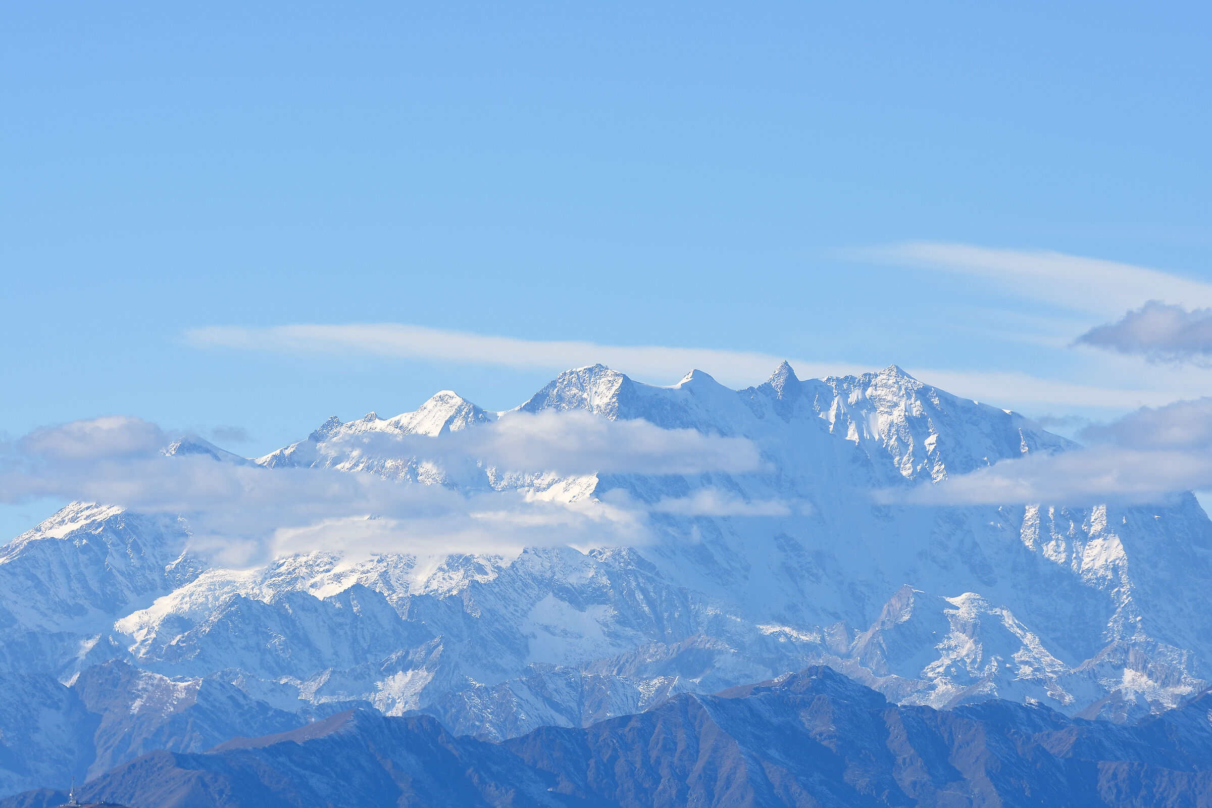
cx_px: 606
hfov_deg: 5.5
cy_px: 404
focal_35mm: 375
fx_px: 12624
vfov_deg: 3.7
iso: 100
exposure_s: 1/500
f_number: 7.1
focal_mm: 250
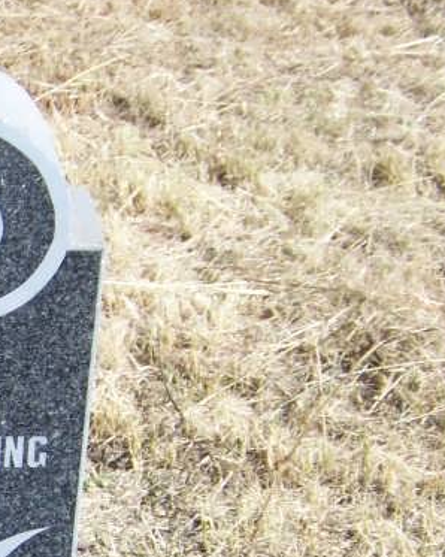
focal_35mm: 154
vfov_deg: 12.4
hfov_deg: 9.7
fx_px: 2537
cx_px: -221
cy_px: 570
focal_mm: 7.6
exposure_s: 1/640
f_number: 2.8
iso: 64
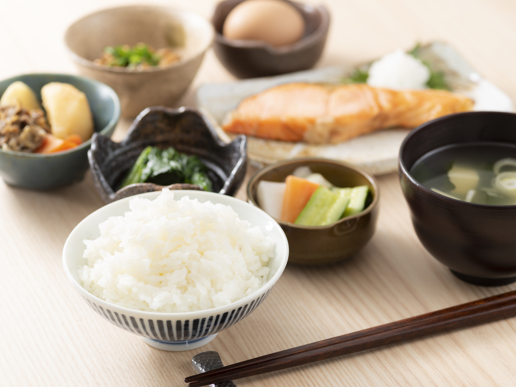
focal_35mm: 114
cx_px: 272
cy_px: 193
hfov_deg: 17.3
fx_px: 1700
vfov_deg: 13.0
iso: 50
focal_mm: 105
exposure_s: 1/250
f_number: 5.6
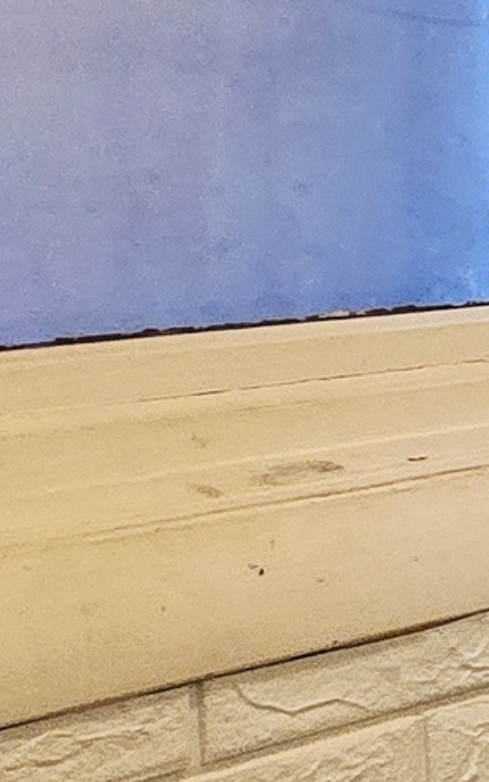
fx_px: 1832
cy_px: 167
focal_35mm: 86
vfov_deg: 23.7
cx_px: 1953
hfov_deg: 8.2
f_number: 2.2
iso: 320
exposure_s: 1/60.2
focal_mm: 2.2
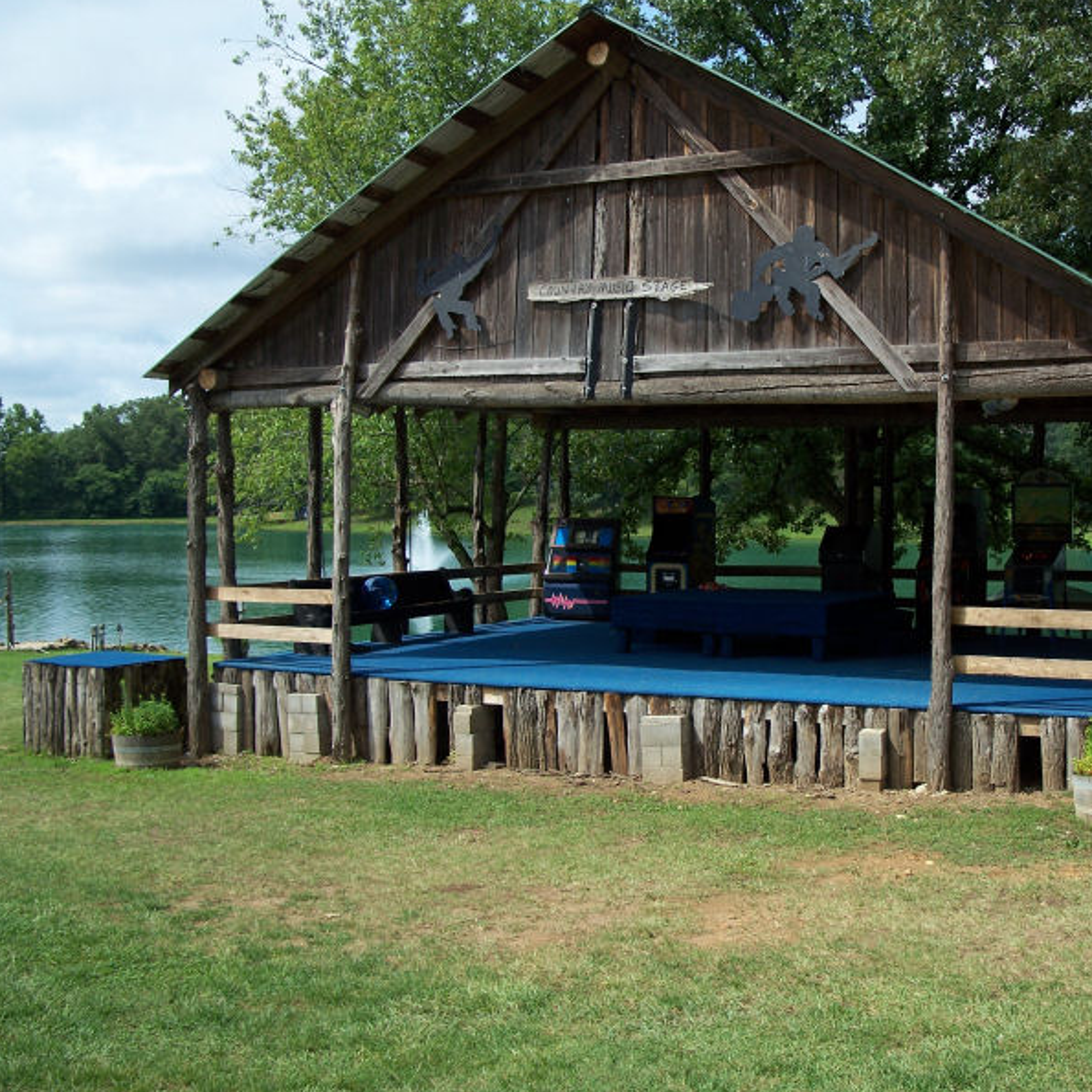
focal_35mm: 44
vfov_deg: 38.3
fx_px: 1570
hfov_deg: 38.2
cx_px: 653
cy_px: 543
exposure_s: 1/640
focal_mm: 7.8
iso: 64
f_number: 2.8
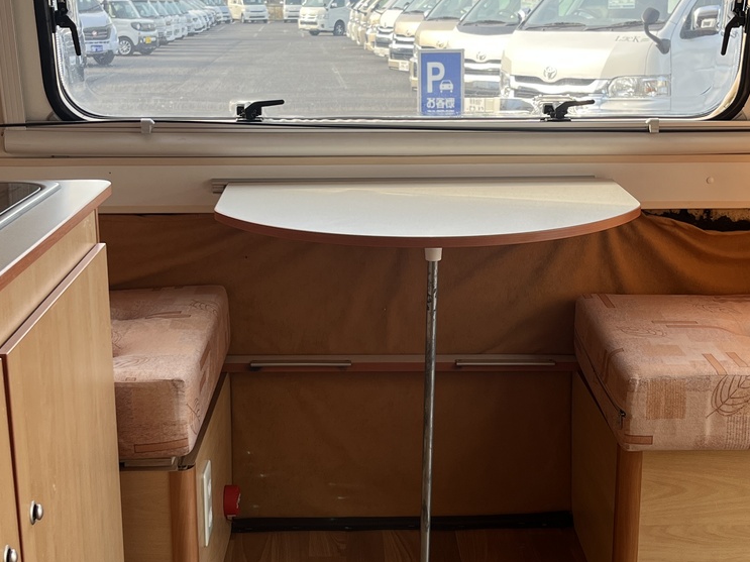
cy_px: 276
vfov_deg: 26.1
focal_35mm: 56
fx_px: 1213
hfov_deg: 34.3
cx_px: 412
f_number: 1.6
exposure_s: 1/187
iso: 40
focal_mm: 5.1
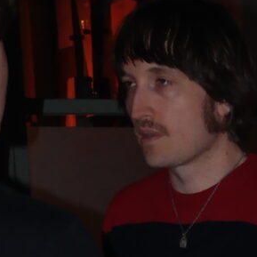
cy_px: 589
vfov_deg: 7.3
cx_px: 568
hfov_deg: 7.4
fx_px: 1898
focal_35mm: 226
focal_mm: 20
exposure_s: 1/40
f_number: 3.5
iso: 400
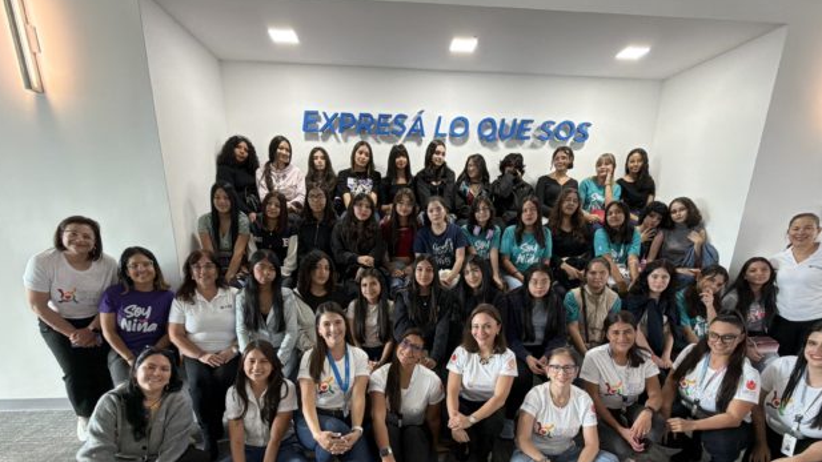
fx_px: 414
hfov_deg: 89.6
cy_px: 334
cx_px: 417
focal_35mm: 19
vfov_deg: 56.1
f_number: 2.2
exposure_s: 1/60
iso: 320
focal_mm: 2.22
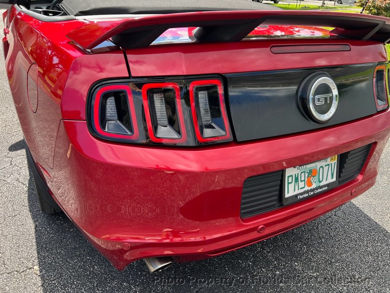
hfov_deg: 67.3
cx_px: 195
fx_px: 293
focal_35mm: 26
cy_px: 146
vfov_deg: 53.1
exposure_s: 1/646
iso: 50
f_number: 1.5
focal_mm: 5.7
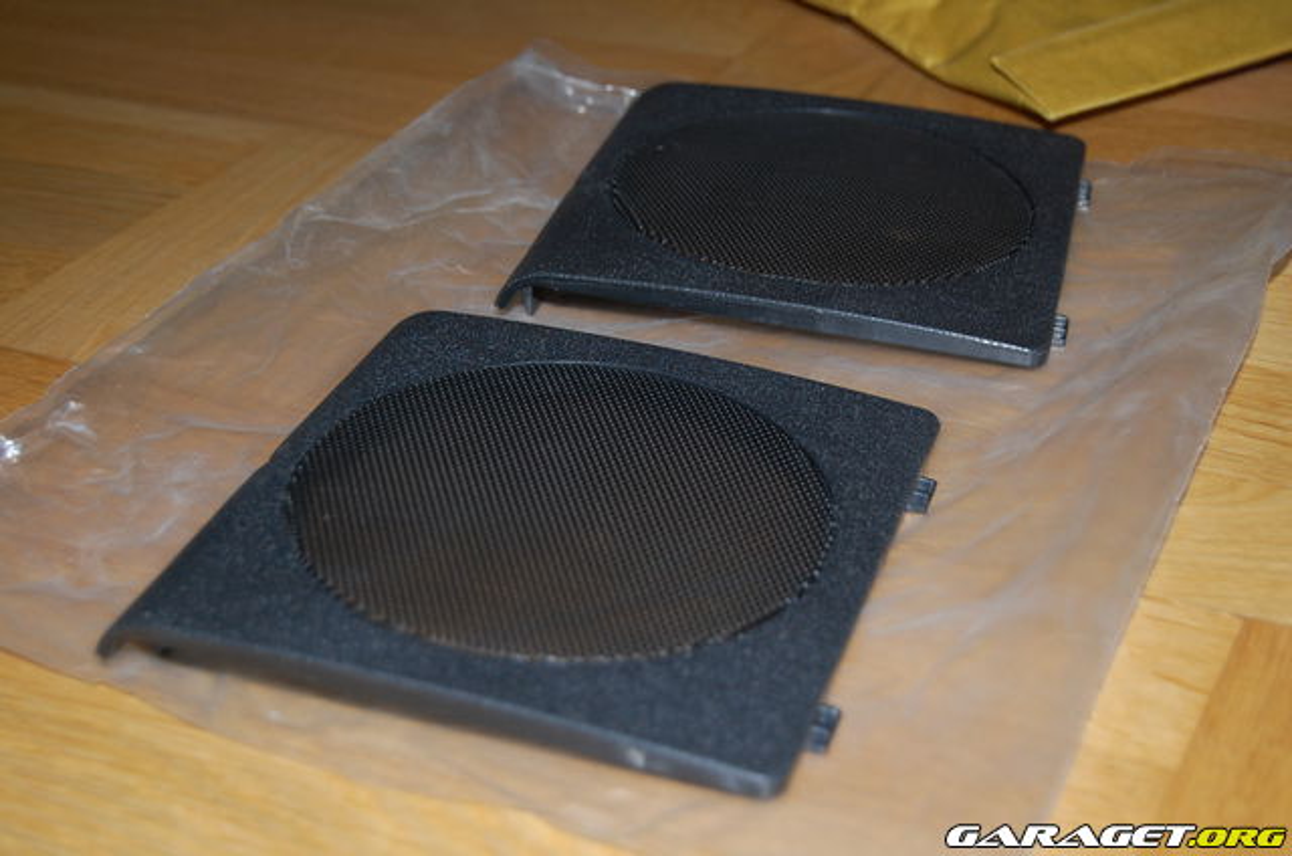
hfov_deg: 33.5
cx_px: 646
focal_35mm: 60
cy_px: 428
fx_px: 2149
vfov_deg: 22.5
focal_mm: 40
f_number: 5
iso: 400
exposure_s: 1/60
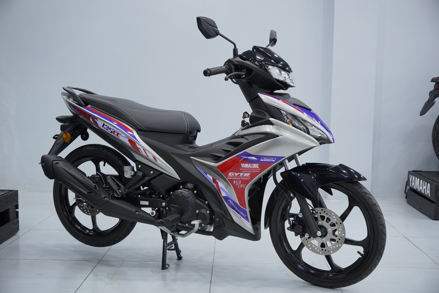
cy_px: 146
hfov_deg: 47.2
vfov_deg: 32.4
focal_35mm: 41
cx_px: 220
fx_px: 503
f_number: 4
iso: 500
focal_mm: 27.5
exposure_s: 1/50
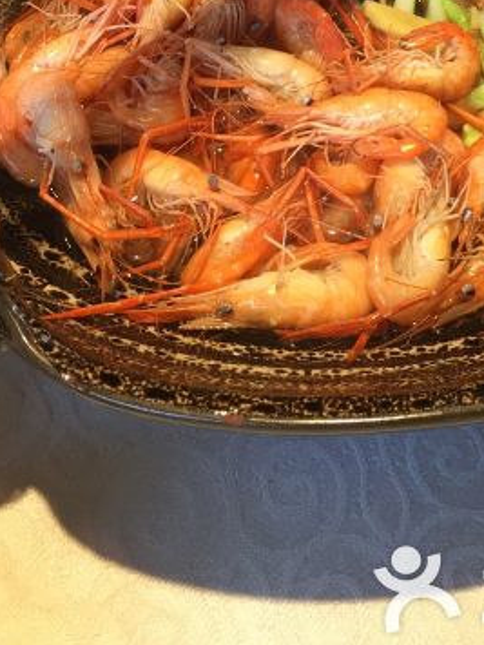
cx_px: 353
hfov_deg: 25.4
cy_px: 49
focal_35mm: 57
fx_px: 1063
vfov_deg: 31.9
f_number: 2.2
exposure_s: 1/33
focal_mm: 4.15
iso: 32
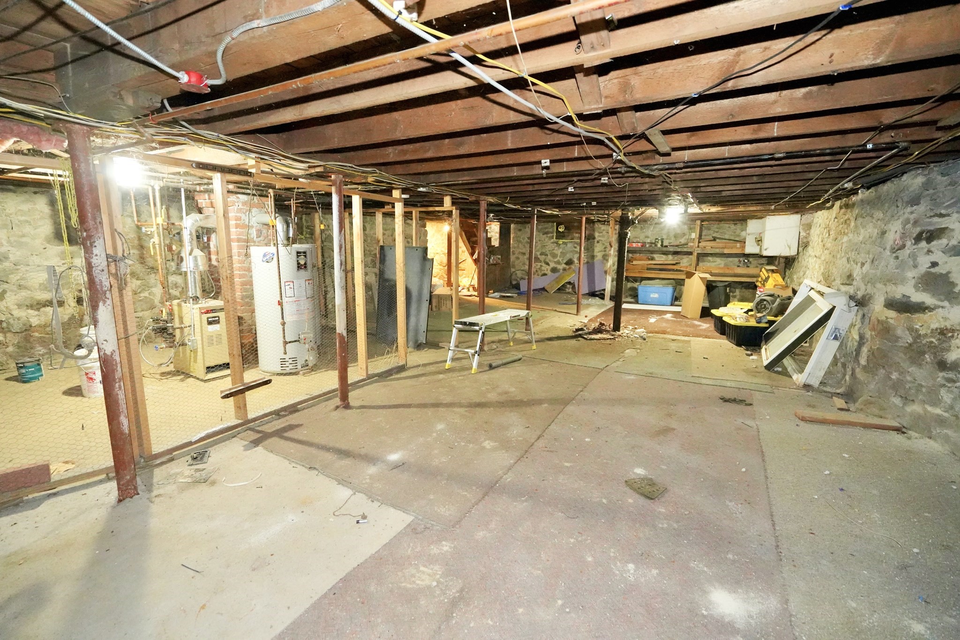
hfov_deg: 96.7
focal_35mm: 16
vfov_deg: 73.7
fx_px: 427
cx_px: 480
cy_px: 320
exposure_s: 1/60
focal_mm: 16
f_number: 4
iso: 16000
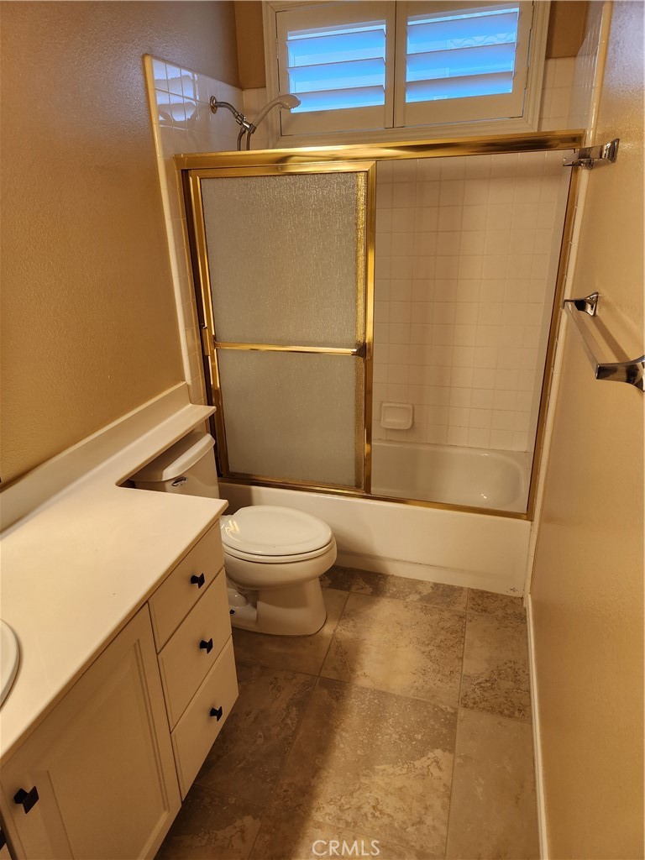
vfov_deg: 73.9
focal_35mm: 23
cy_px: 430
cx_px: 322
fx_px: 571
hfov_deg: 58.9
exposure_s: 1/120
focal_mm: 5.4
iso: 160
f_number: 1.8
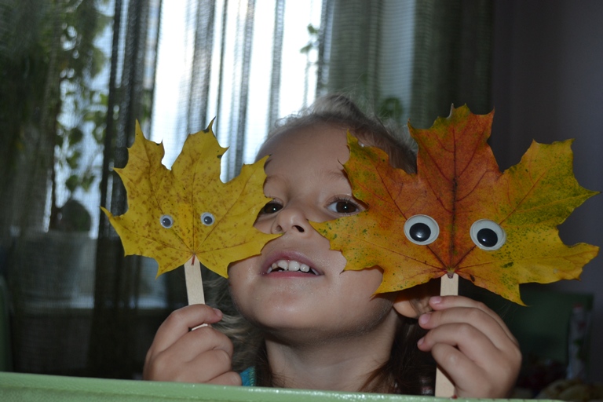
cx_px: 302
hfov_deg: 49.6
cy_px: 201
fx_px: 653
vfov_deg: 34.2
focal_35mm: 39
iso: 280
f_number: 4.2
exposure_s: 1/60
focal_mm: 26
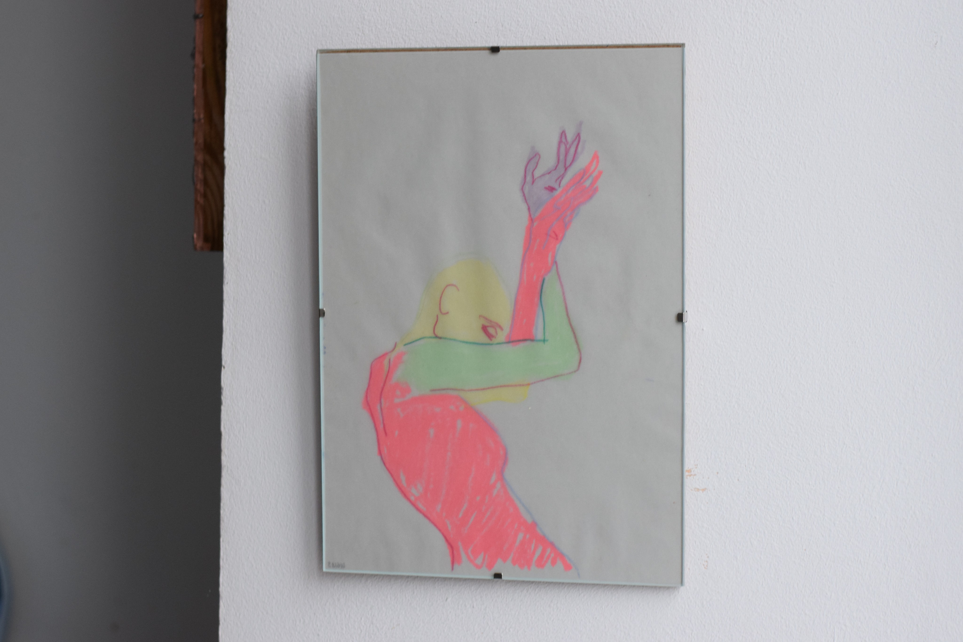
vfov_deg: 18.2
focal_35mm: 75
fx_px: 2007
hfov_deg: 27.0
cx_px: 482
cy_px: 321
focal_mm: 50
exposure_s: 1/60
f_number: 3.5
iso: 800
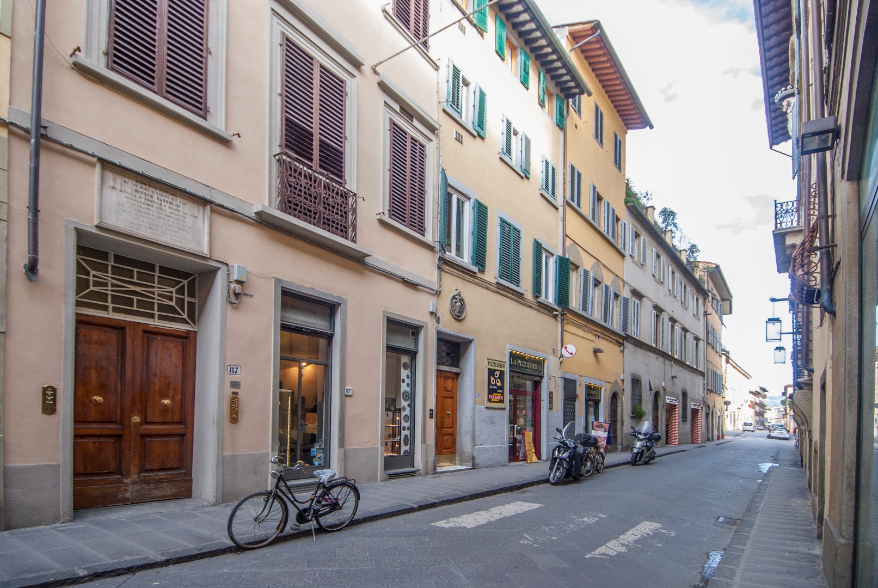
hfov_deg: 89.9
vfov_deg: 67.5
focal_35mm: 18
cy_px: 294
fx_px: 440
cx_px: 439
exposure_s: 1/125
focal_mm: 12
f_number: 5.6
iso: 200
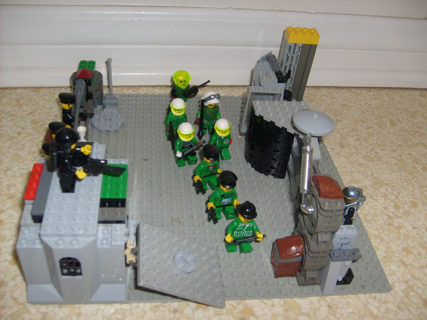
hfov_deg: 52.6
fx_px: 432
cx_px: 214
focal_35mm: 35
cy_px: 160
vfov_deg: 40.7
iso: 100
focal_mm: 5.8
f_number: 2.8
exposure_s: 1/45
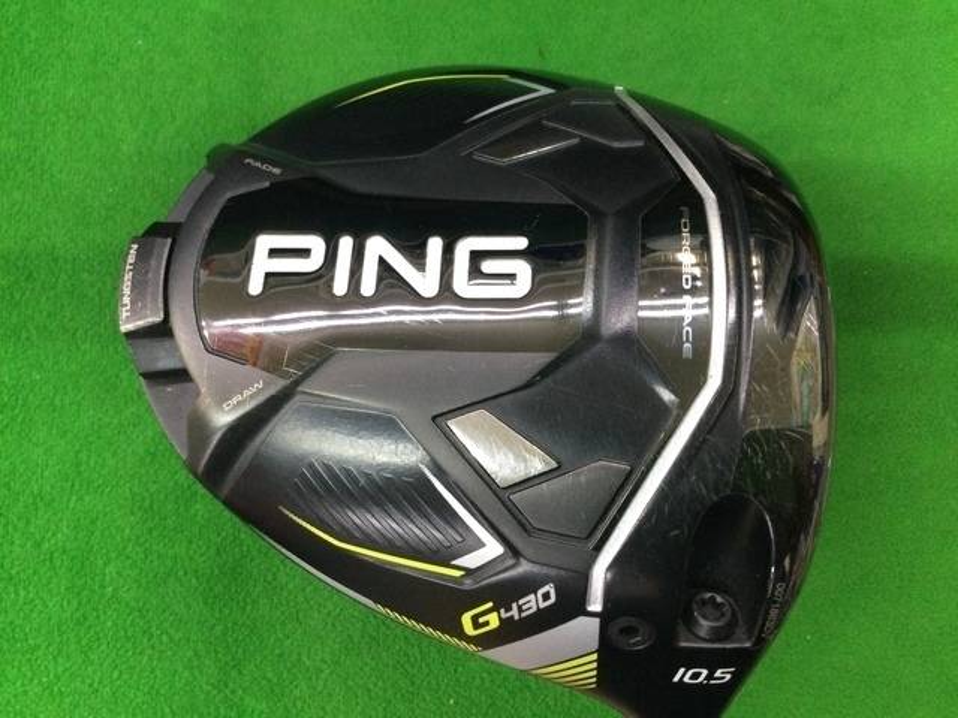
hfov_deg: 58.4
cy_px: 359
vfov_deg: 45.4
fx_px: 858
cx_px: 479
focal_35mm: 31
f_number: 2.4
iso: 160
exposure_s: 1/30
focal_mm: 3.3
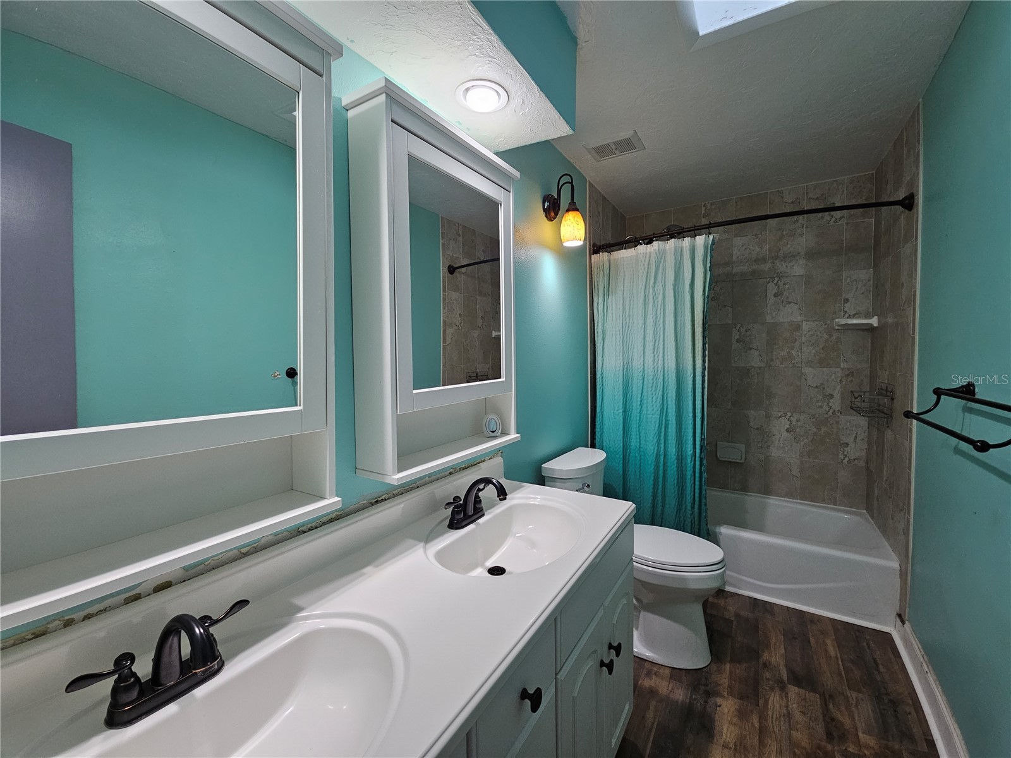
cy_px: 379
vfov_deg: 89.9
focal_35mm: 13
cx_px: 506
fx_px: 380
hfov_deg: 106.2
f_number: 2.2
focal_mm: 2.2
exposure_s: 1/60
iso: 200
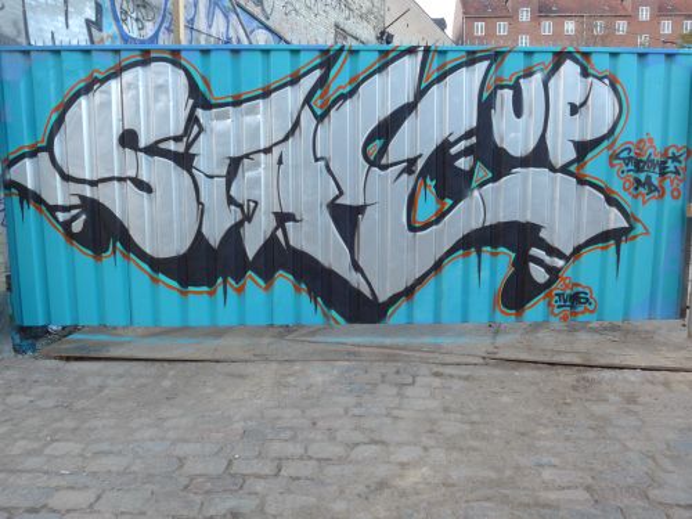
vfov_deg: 49.7
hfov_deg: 63.4
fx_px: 560
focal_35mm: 28
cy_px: 260
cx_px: 346
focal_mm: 6
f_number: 5
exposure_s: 1/60
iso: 320
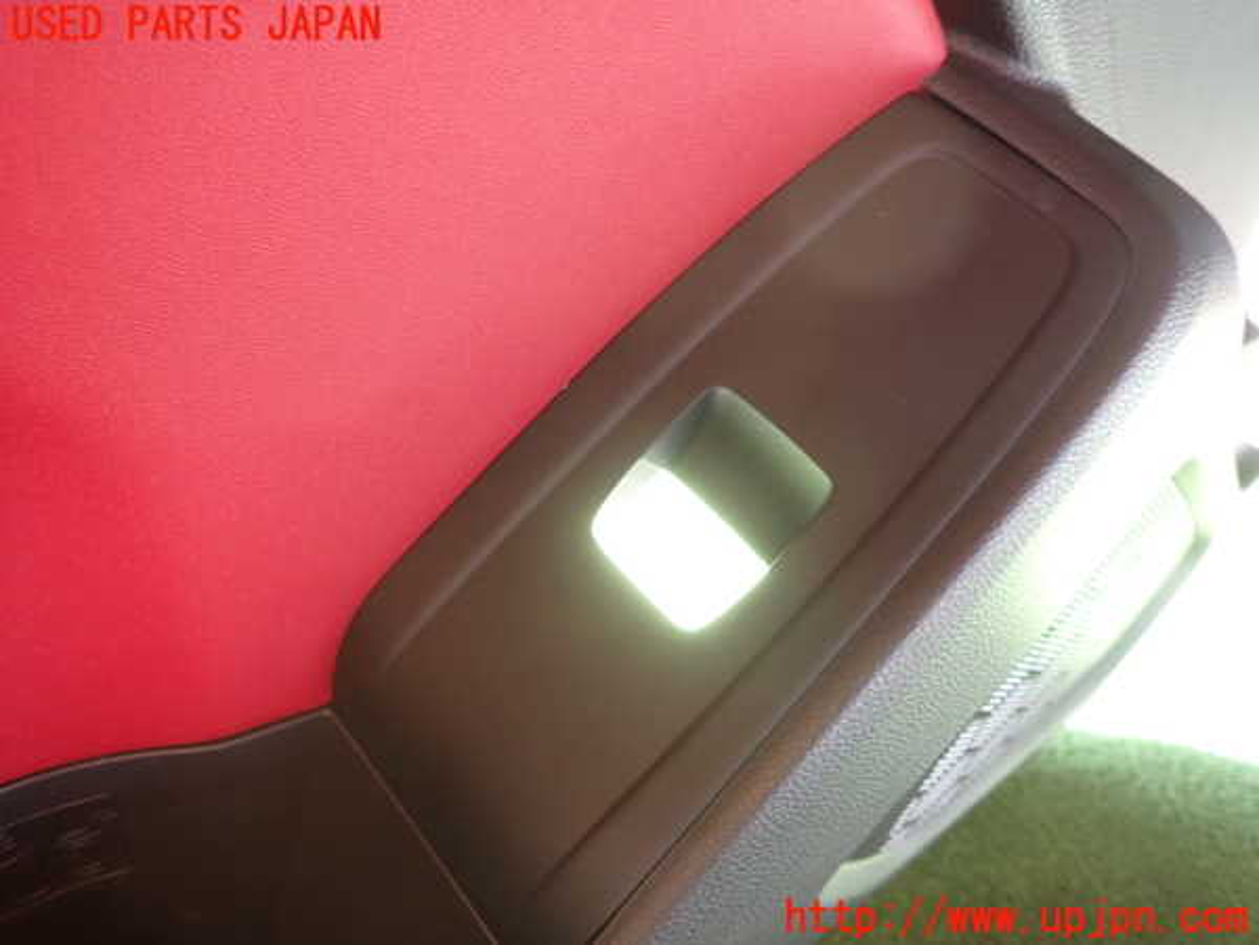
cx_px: 630
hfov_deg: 69.4
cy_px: 472
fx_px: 909
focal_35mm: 25
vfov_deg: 54.9
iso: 200
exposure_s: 1/50
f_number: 2
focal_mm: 4.5
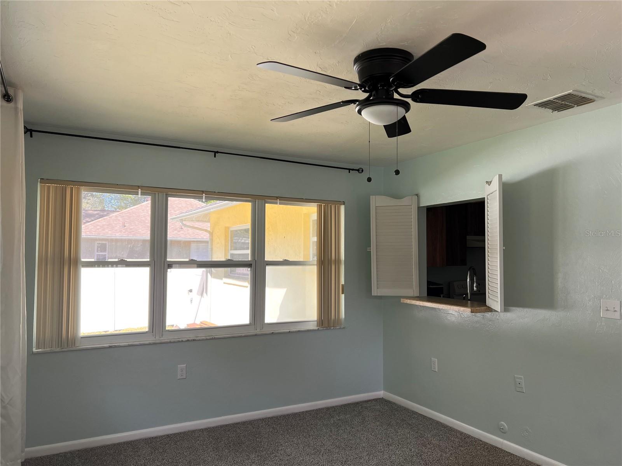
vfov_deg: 53.1
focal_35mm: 26
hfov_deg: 67.3
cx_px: 311
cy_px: 233
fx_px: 467
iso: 50
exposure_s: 1/380
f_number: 1.5
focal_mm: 5.7
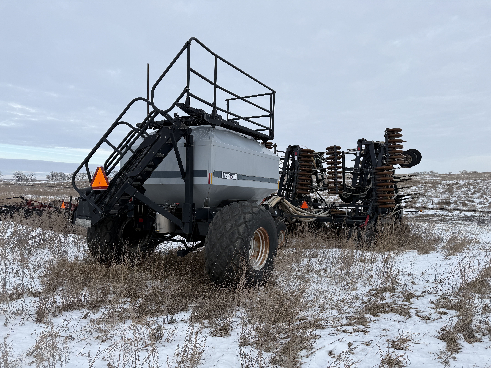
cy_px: 184
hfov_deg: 71.6
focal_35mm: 24
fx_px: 340
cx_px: 246
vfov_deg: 56.8
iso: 80
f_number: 1.78
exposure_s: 1/1250
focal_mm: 6.76
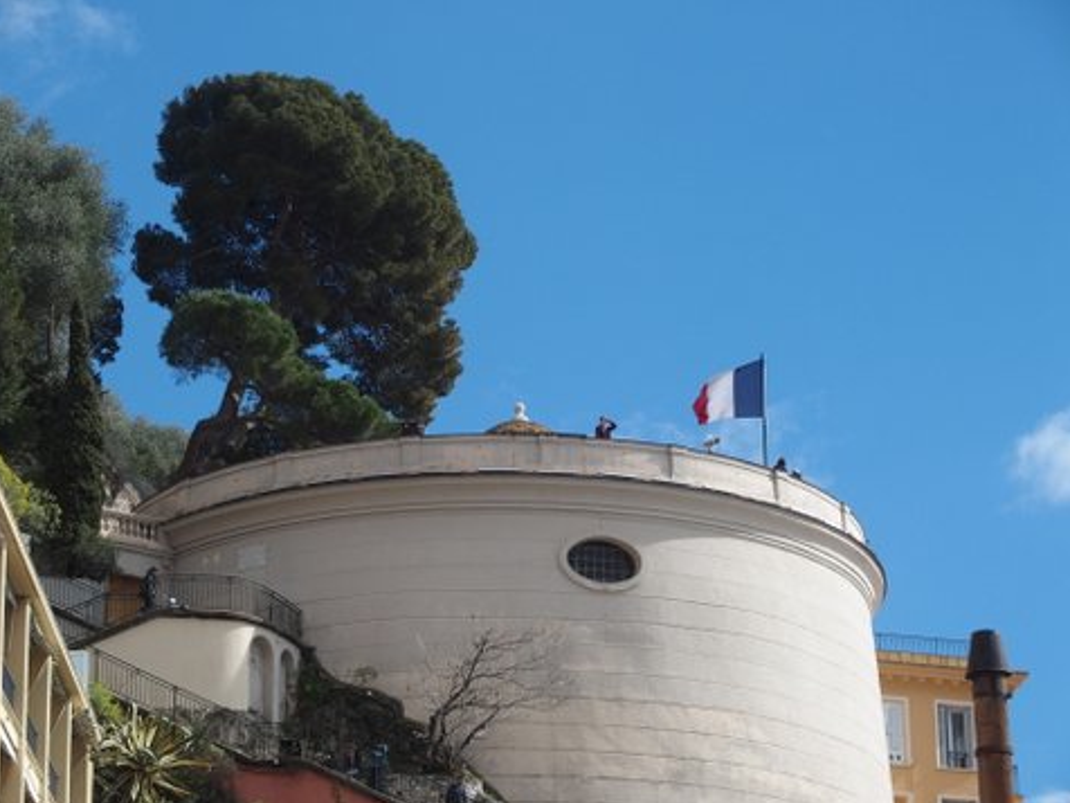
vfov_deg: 11.9
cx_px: 533
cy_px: 403
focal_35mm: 125
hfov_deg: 15.8
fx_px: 3864
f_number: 4.5
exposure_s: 1/800
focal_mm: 26.2
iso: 100
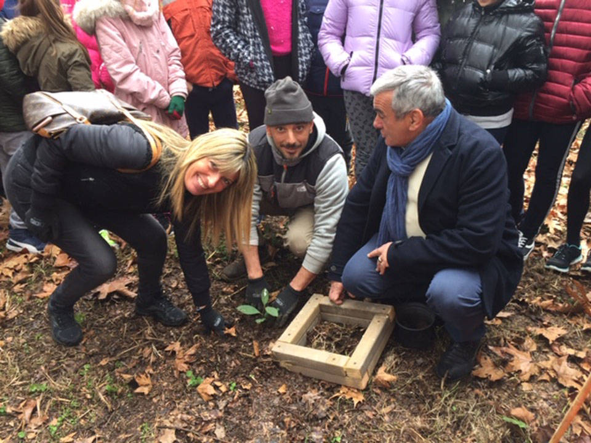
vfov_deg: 48.2
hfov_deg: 61.7
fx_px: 495
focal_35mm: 29
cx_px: 296
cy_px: 222
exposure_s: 1/50
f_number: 2.2
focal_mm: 4.15
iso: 32
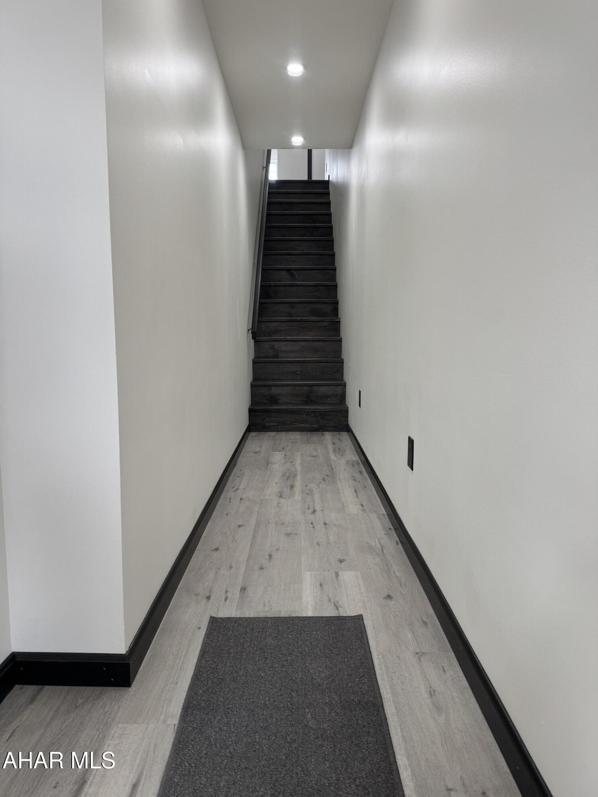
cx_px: 299
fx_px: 553
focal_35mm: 24
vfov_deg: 71.6
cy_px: 398
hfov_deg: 56.8
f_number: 1.78
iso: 100
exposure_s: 1/120
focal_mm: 6.76
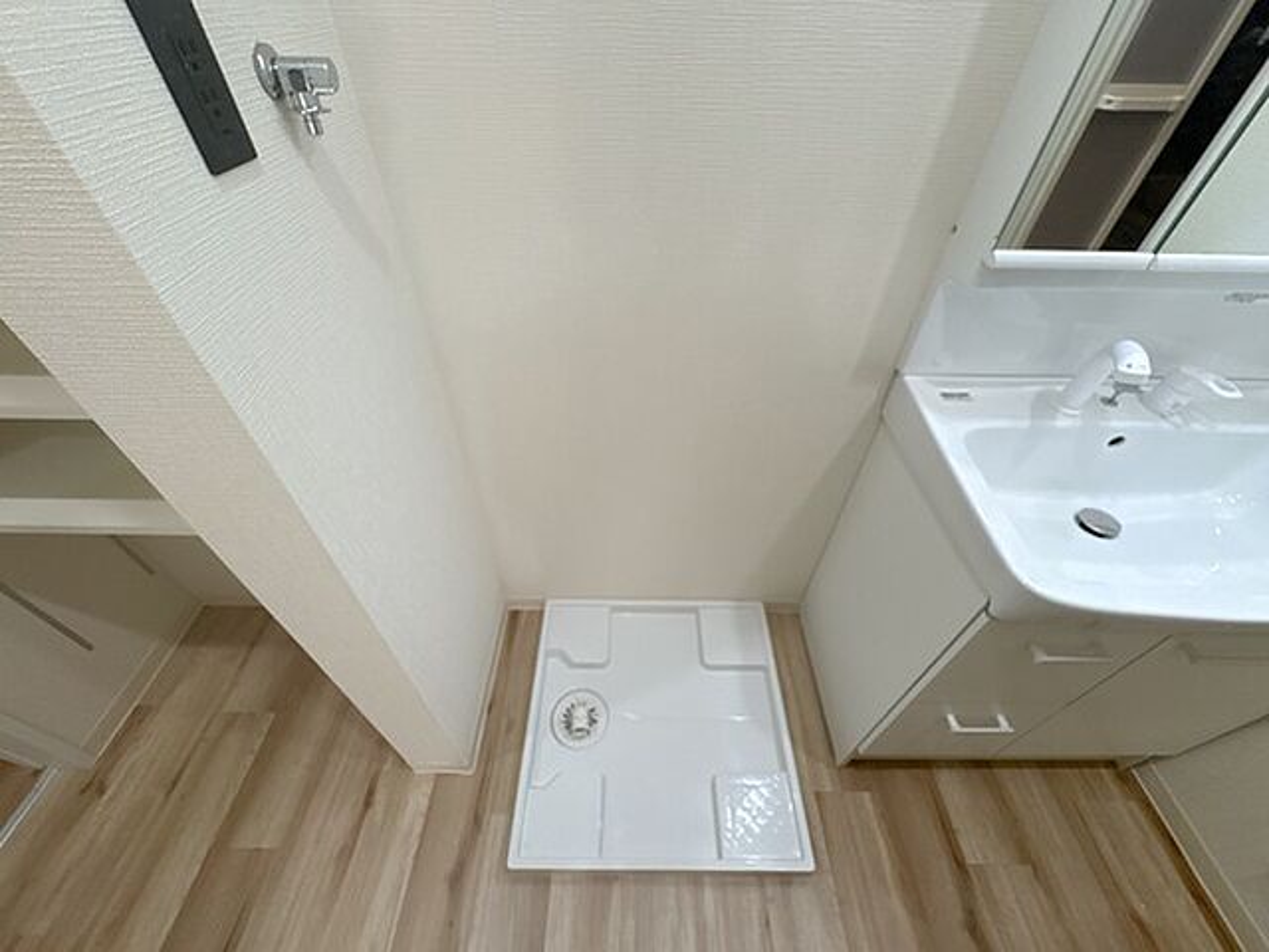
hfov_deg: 102.1
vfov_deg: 85.7
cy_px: 476
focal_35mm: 14
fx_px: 513
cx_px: 634
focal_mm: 2.22
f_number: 2.2
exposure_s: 1/120
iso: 200
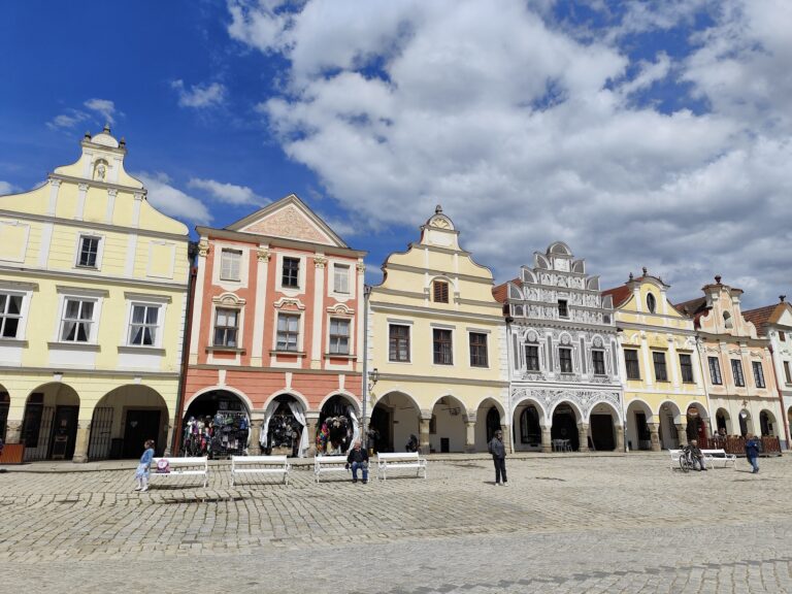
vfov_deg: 58.9
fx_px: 526
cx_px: 396
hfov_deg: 73.9
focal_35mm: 23
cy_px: 297
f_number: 1.65
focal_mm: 6.19
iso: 50
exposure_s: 1/2056
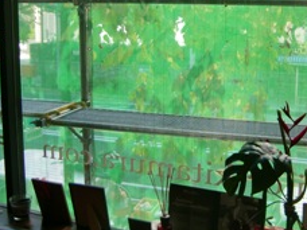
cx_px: 222
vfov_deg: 26.5
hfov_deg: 34.4
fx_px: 488
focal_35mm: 55
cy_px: 102
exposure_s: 1/80
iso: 64
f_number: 2.6
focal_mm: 4.9
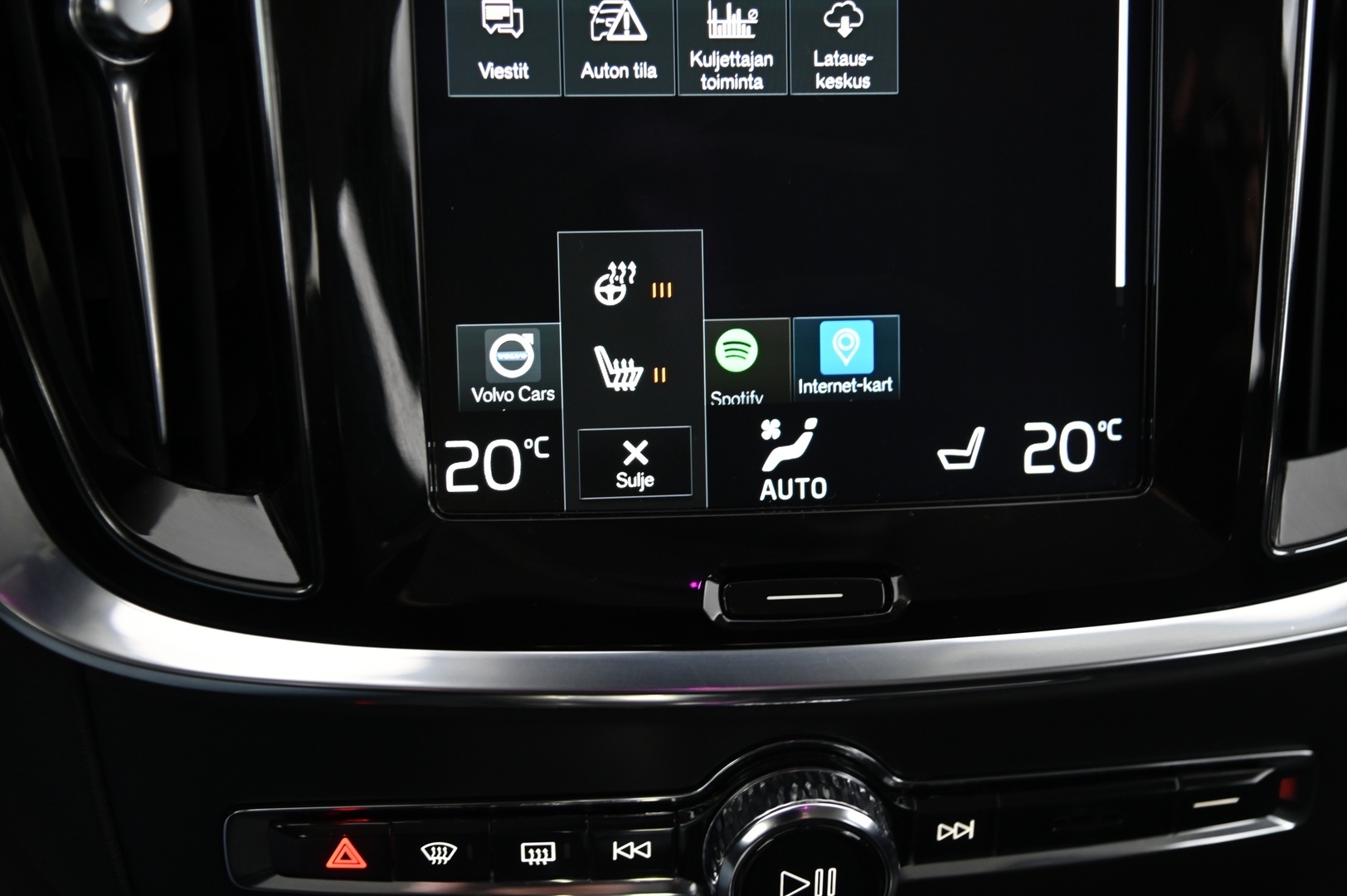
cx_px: 674
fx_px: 1869
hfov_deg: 39.6
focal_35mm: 50
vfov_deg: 26.9
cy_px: 448
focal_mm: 50
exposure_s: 1/15
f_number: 4
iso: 2000
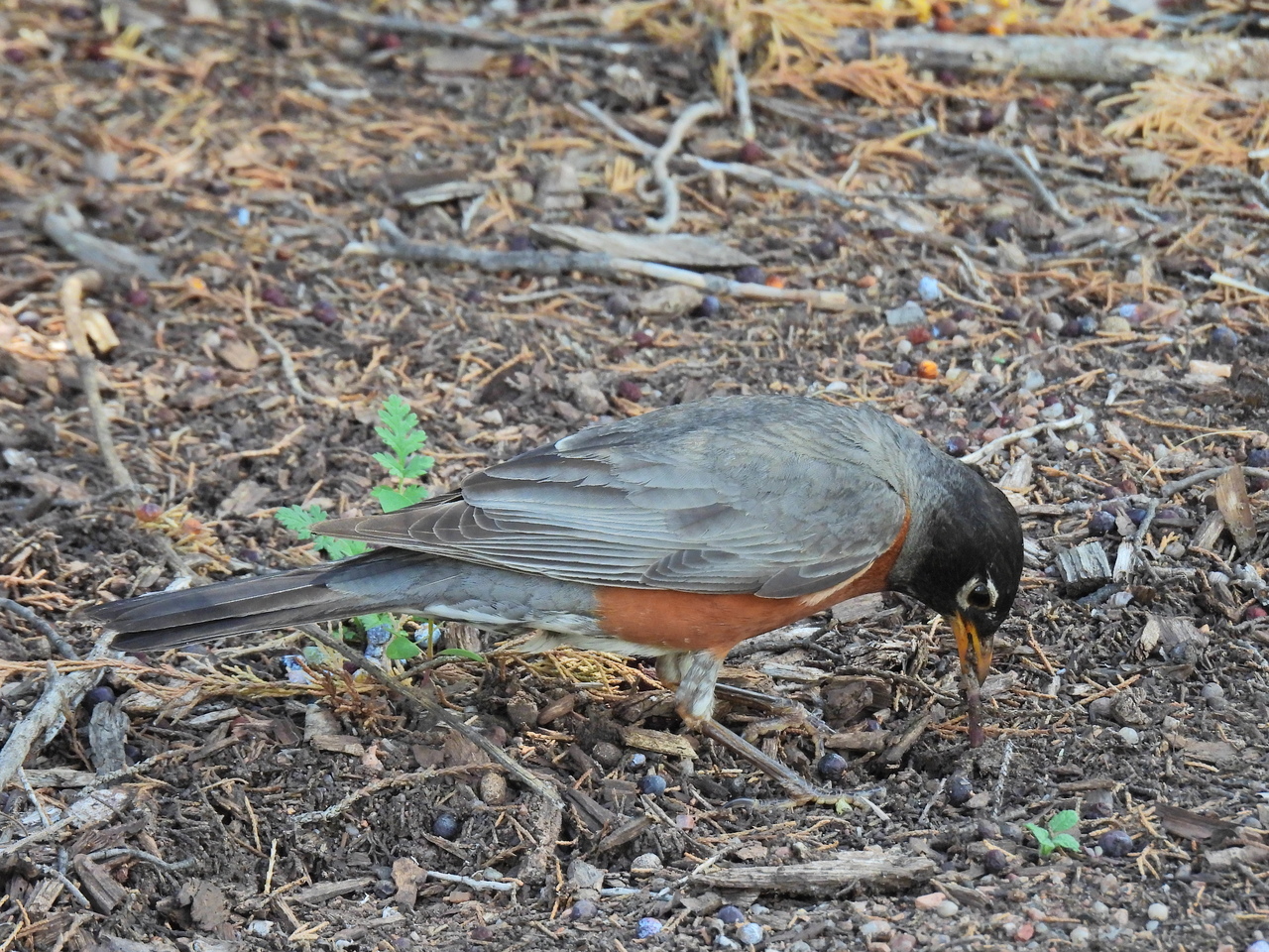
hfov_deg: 2.8
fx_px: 25662
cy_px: 476
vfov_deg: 2.1
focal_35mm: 700
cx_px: 634
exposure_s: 1/250
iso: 450
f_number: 5.6
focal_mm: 125
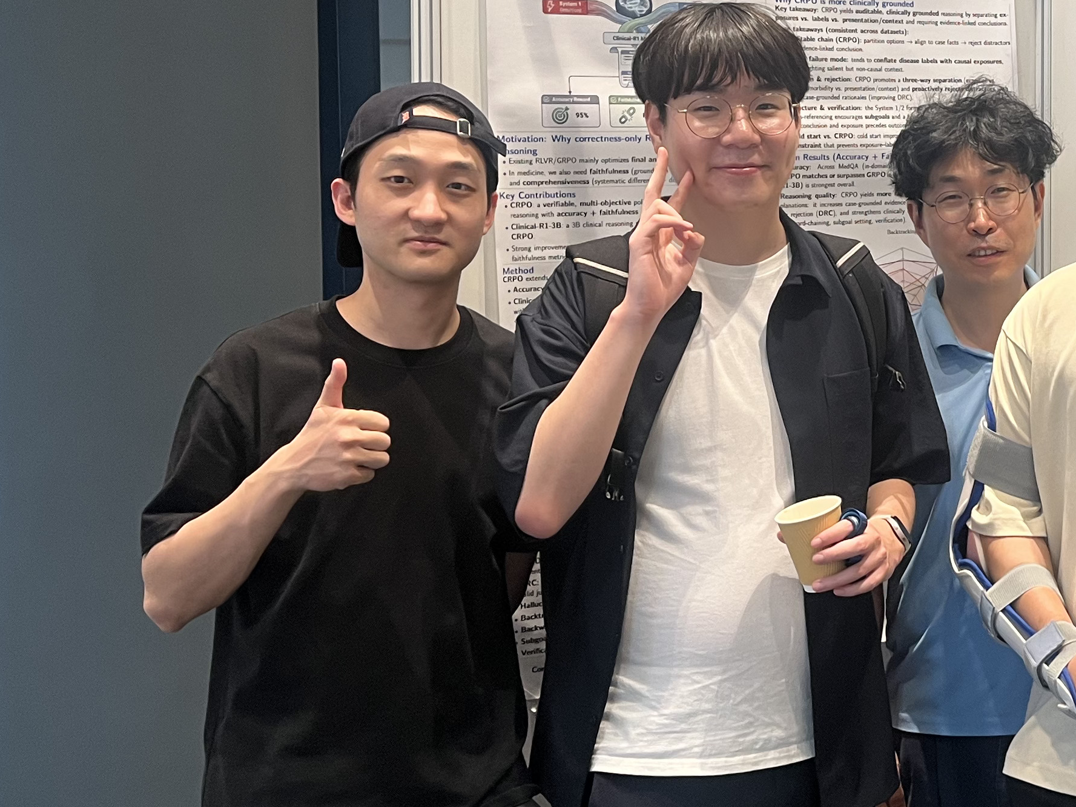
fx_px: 1834
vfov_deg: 24.6
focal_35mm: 59
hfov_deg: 31.2
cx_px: 968
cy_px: 206
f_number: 1.6
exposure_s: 1/50
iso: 100
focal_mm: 5.1
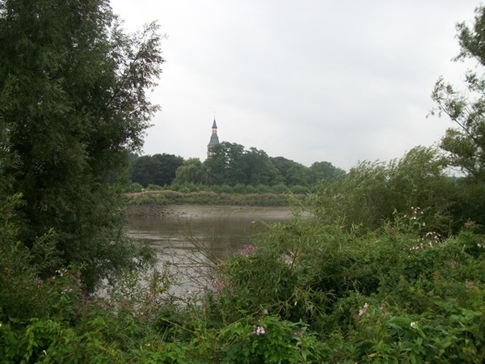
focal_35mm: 32
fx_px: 448
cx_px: 242
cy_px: 182
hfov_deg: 56.8
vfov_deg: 44.2
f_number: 2.9
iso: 80
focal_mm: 5.7
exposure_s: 1/320
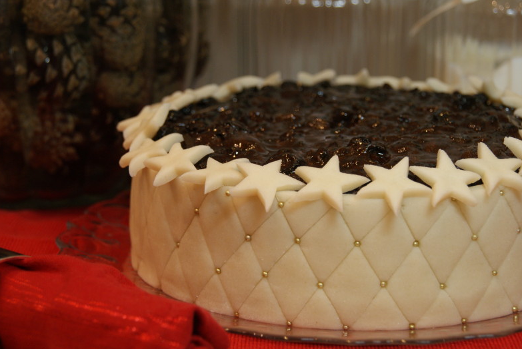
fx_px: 1335
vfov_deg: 14.9
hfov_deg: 22.1
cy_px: 178
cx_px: 259
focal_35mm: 92
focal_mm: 60
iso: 400
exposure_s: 1/80
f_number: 5.6
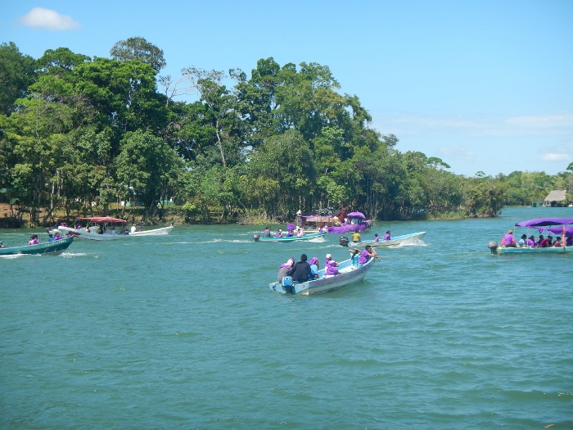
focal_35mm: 65
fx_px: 1076
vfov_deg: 22.6
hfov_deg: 29.8
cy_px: 215
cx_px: 286
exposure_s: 1/640
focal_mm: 11.7
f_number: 4.2
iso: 125
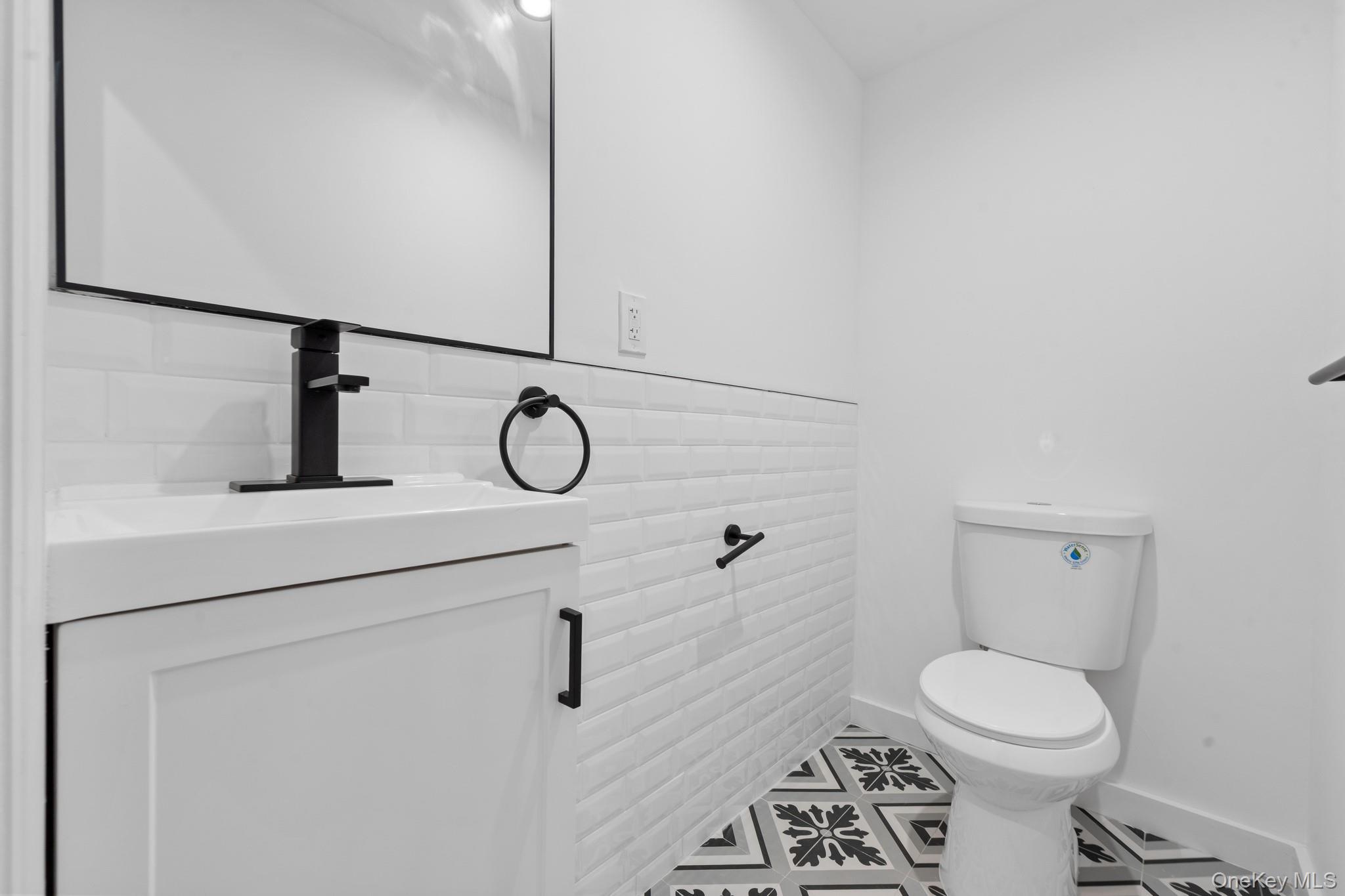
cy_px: 448
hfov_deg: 104.3
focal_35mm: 14
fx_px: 523
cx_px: 672
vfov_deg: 81.2
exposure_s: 1/4
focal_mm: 14
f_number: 10
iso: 400
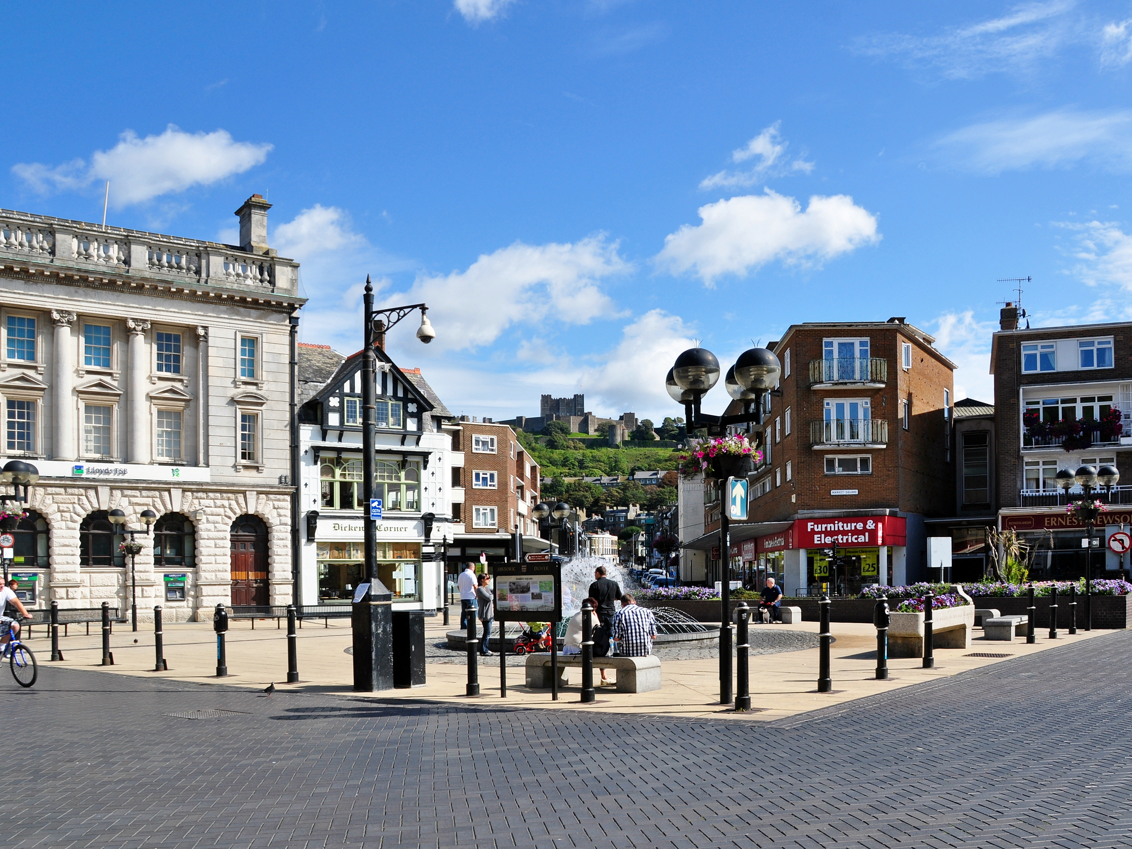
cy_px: 422
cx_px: 620
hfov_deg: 59.8
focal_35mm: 30
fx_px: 981
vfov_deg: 46.8
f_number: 11
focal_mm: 18
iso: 200
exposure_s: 1/350
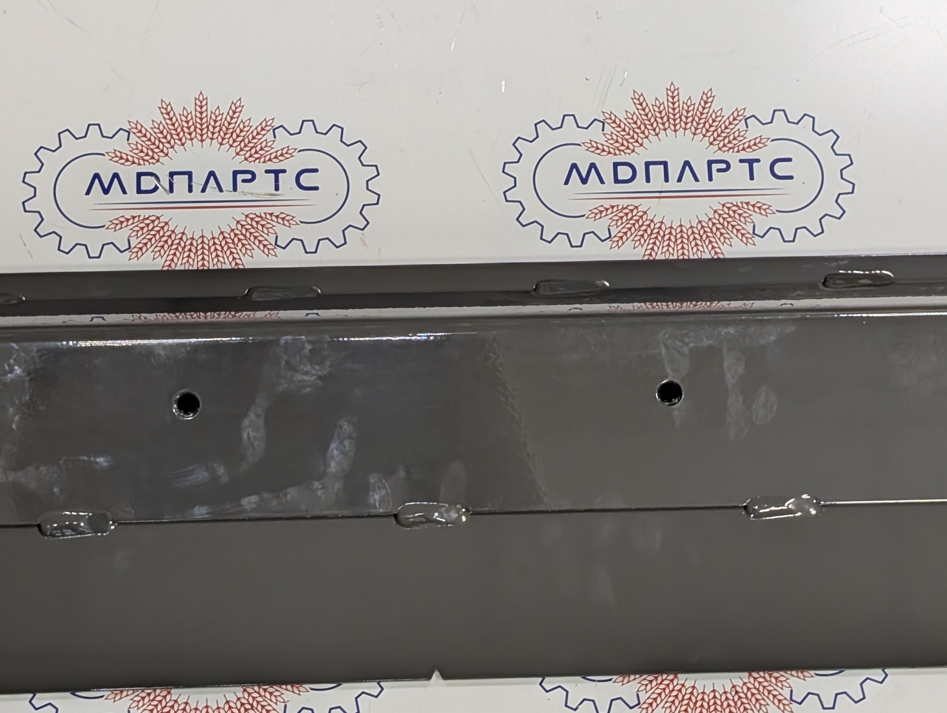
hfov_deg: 22.2
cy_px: 306
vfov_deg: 16.8
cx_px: 435
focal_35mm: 88
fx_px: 2411
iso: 150
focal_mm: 6.9
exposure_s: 1/100
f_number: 1.68
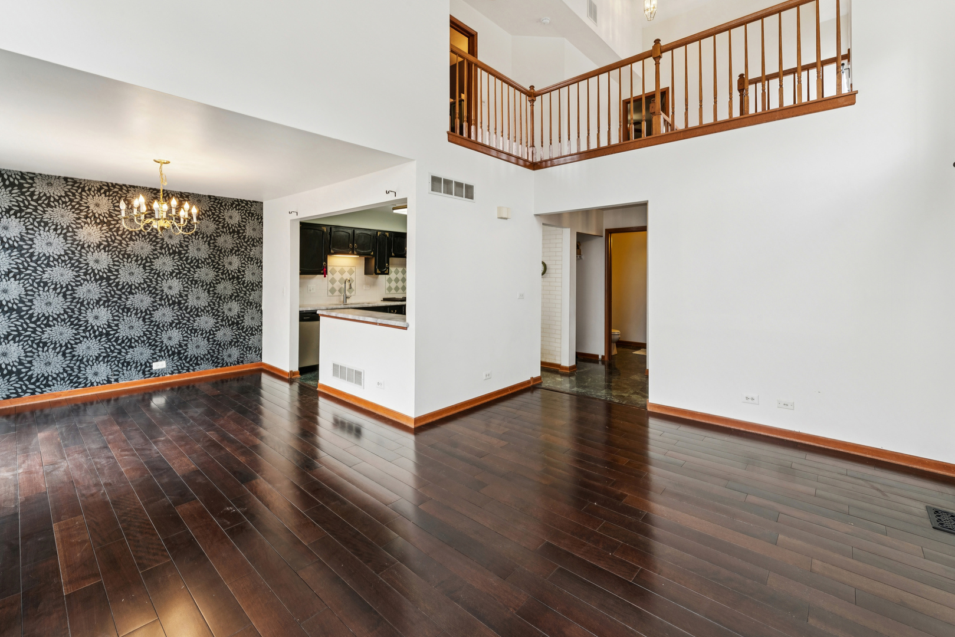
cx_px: 478
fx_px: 395
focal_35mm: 15
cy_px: 318
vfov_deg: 77.7
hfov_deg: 100.8
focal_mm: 14.9
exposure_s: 1/10
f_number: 13
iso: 400
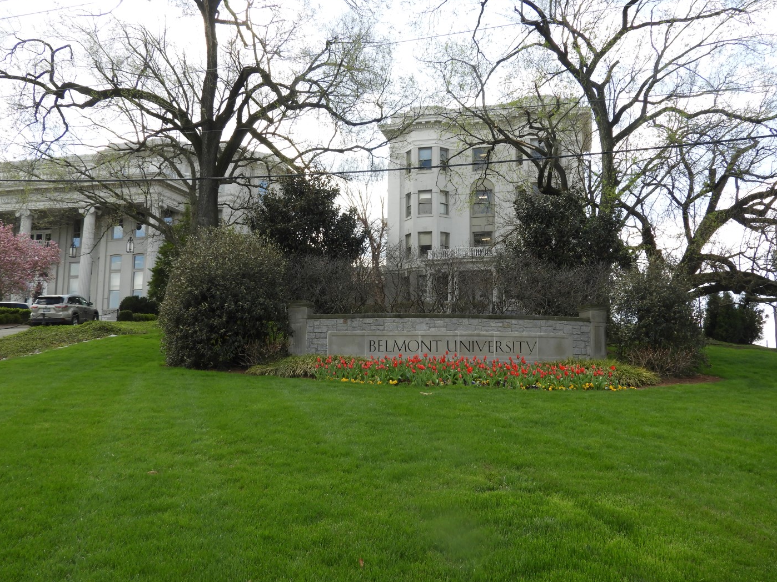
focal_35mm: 34
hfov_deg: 54.0
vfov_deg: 41.8
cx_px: 390
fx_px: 763
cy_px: 292
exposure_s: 1/400
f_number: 3.6
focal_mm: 5.9
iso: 100
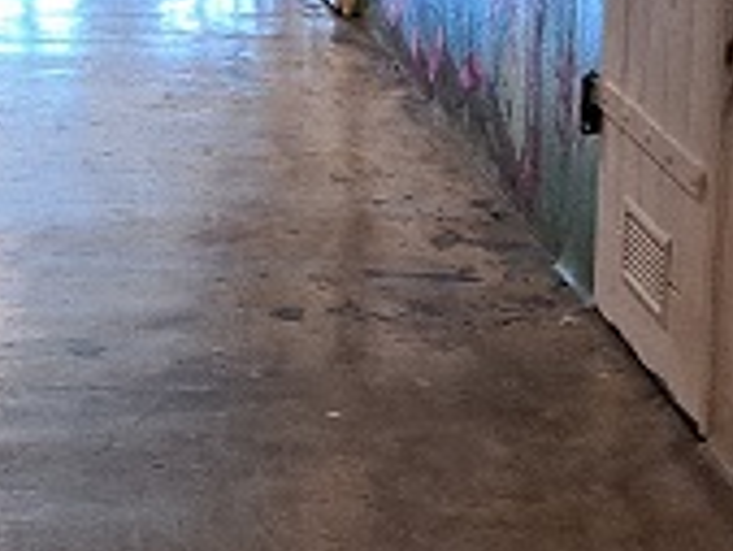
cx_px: 39
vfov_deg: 10.4
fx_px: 3009
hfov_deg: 13.7
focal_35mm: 142
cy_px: 126
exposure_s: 1/50
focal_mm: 5.23
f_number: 1.8
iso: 250
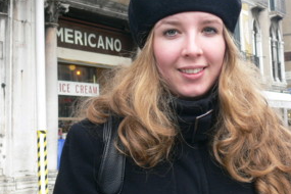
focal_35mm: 68
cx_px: 193
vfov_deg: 20.0
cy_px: 75
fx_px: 550
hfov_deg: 29.5
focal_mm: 9.2
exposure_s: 1/60
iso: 80
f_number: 4
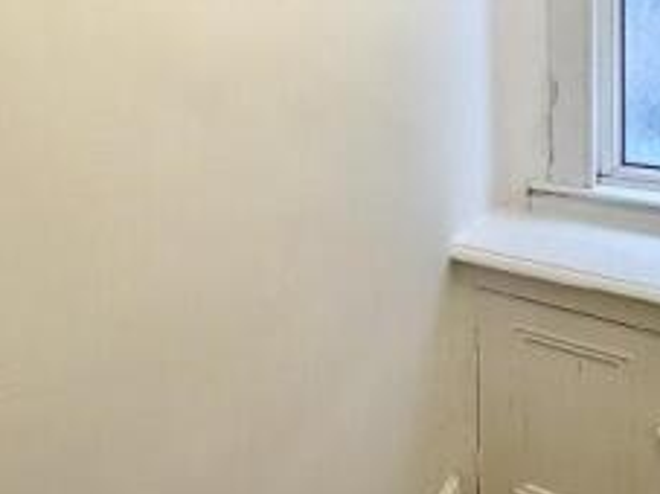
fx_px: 686
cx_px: 79
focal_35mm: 36
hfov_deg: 46.8
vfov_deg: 36.3
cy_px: 19
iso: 160
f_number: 2.2
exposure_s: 1/100
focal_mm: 2.22
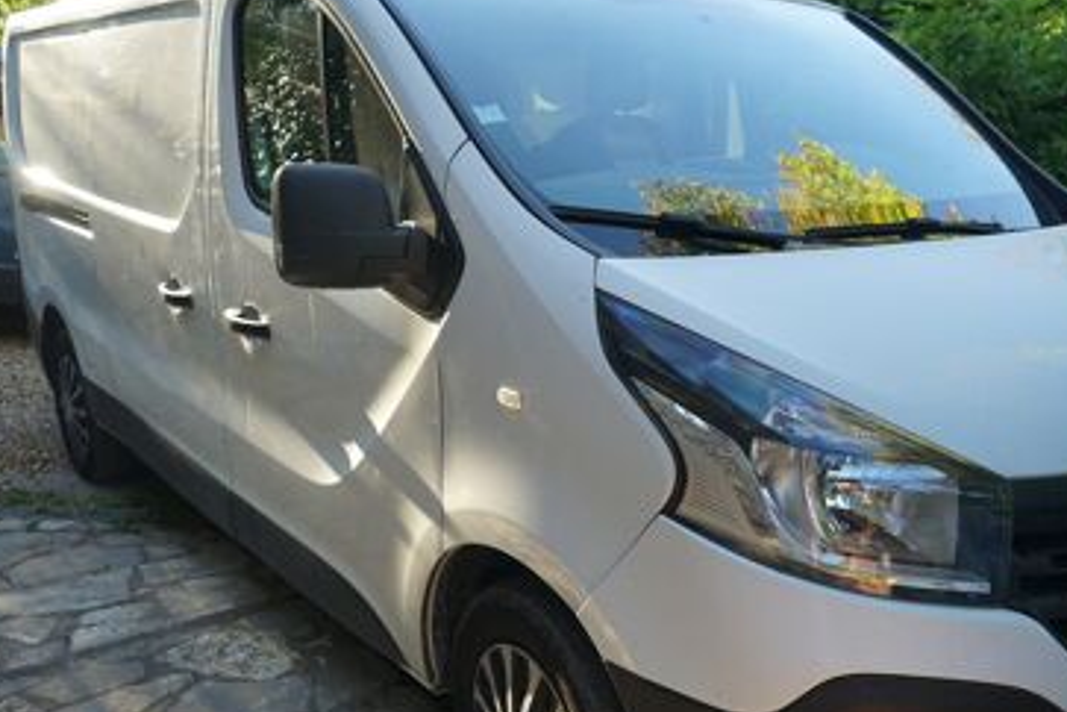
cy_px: 424
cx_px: 638
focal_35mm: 37
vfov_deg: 35.8
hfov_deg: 51.6
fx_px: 1097
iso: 100
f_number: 4
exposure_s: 1/60
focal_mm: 28
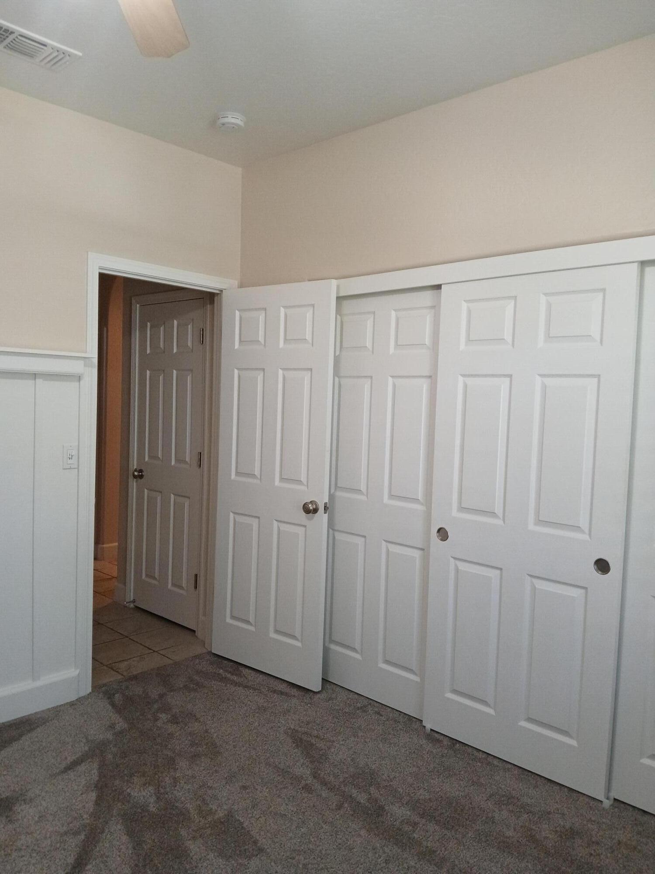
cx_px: 328
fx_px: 656
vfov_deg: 67.3
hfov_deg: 53.1
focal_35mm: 26
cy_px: 437
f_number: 1.8
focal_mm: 3.98
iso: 250
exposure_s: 1/60
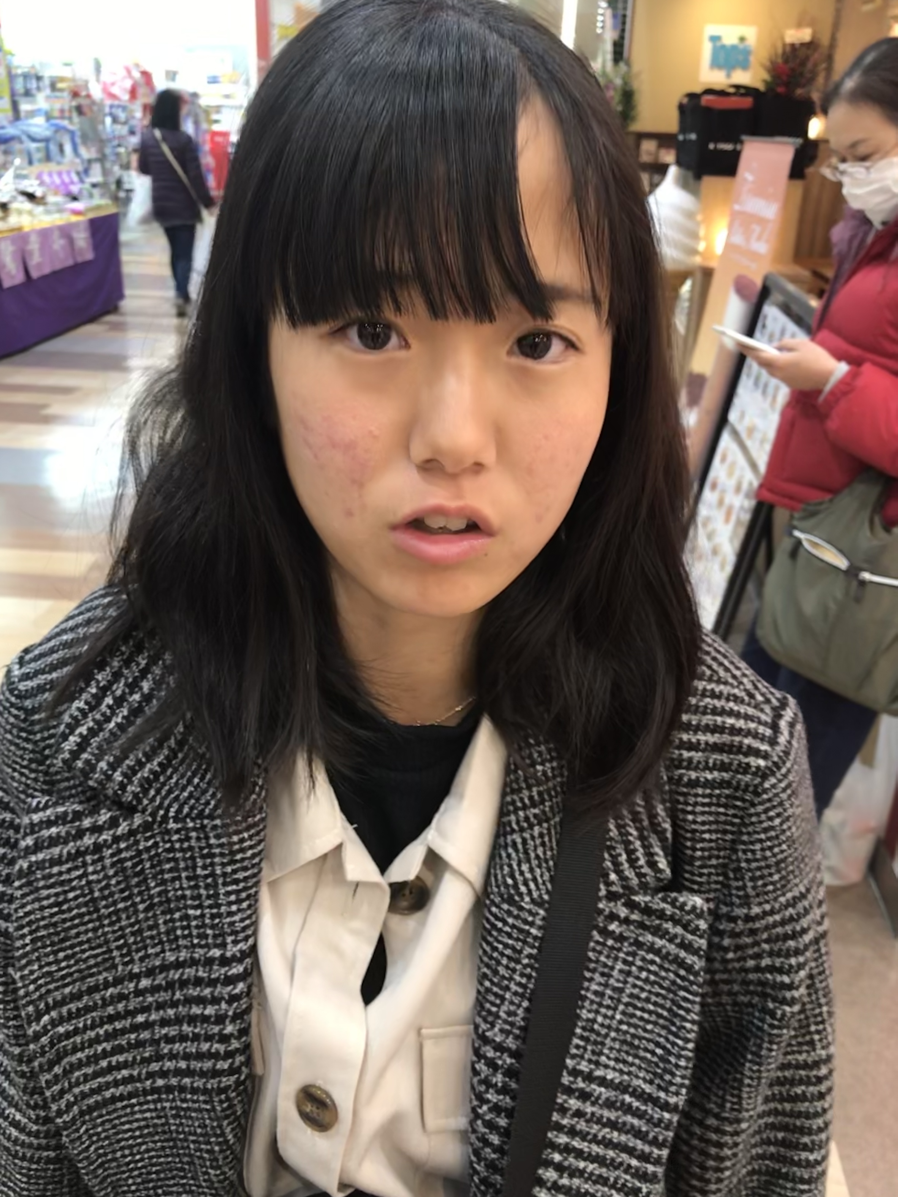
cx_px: 449
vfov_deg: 63.4
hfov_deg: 49.7
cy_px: 598
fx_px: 968
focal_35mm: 28
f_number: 1.8
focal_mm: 3.99
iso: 40
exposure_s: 1/20
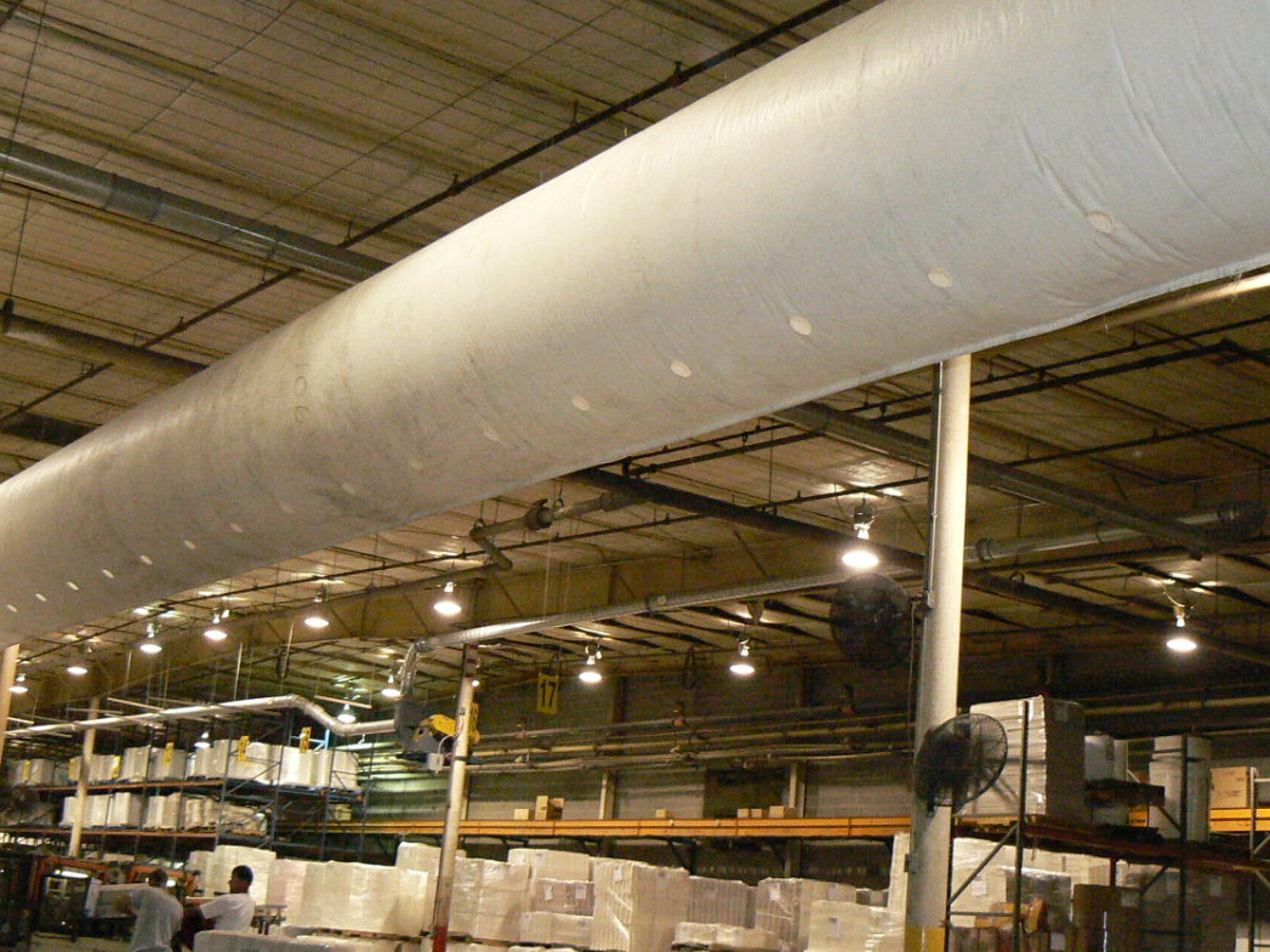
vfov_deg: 30.9
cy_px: 498
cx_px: 565
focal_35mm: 47
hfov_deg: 40.4
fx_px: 1724
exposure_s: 1/30
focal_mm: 6
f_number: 2.8
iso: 400
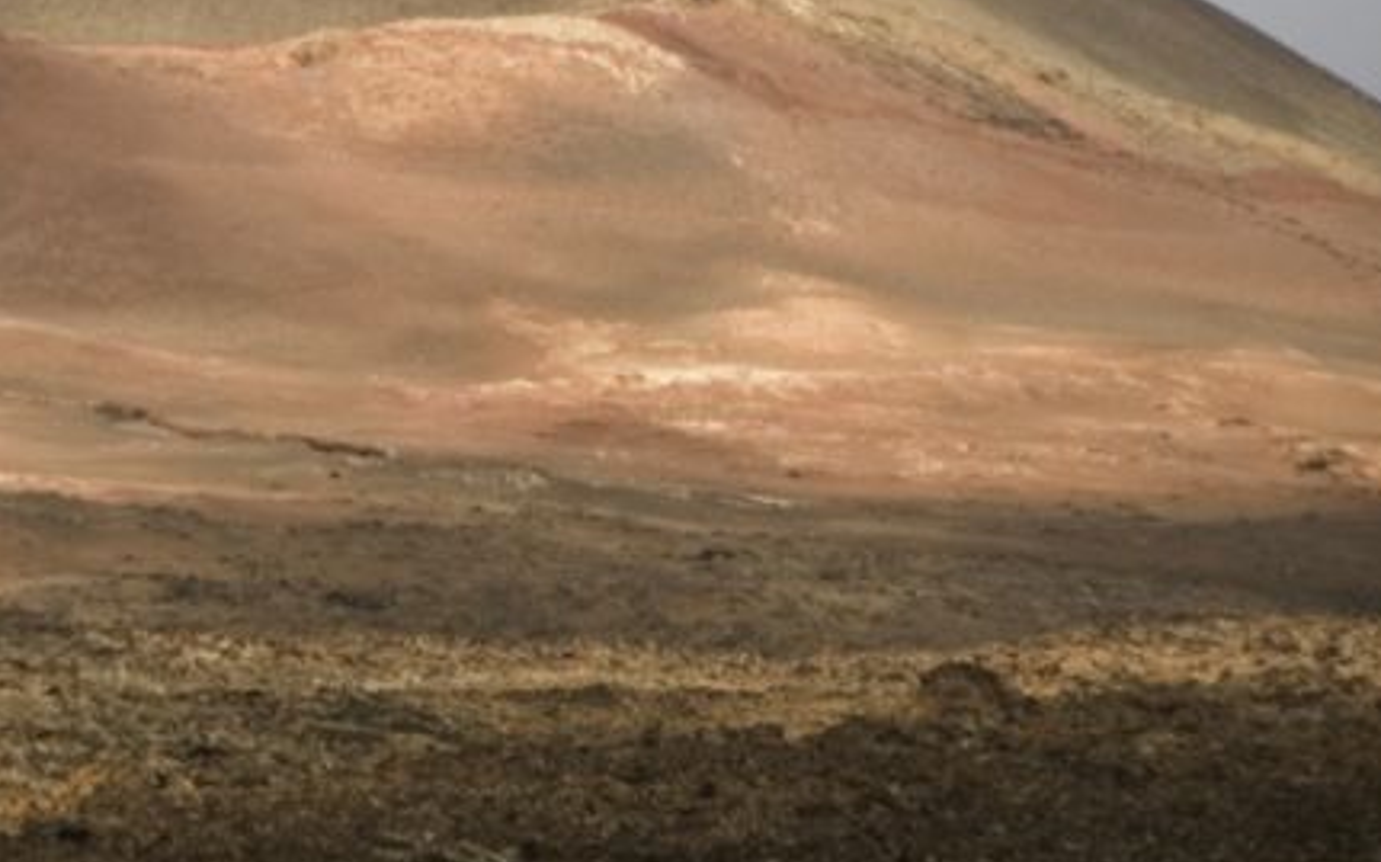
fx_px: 15275
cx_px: -162
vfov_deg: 3.2
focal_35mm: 406
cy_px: 234
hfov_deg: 5.2
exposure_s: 1/500
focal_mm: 112
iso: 200
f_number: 5.6
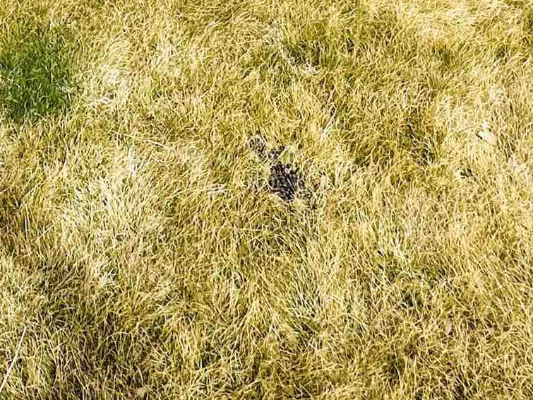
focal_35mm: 57
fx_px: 878
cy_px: -377
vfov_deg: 18.3
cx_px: 61
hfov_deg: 32.2
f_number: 2.2
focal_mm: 2.22
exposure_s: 1/2257
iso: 50
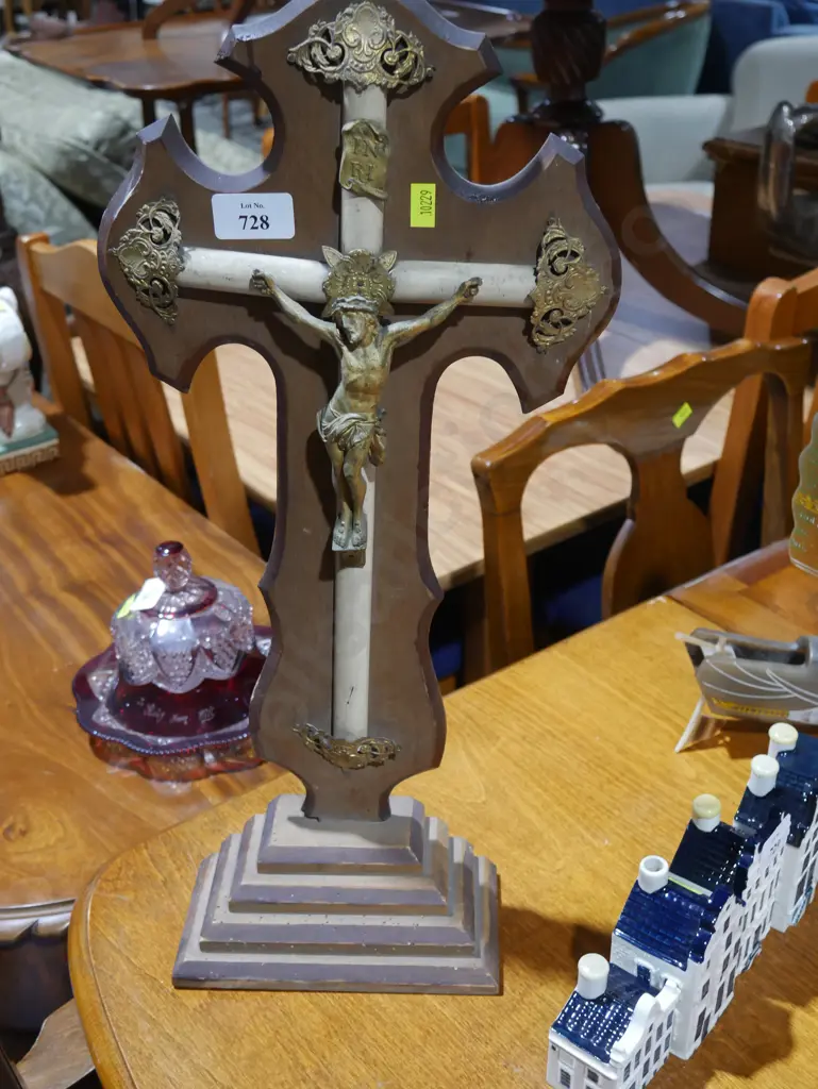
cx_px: 409
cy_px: 544
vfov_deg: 44.8
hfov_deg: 34.4
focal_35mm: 42
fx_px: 1322
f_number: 4.6
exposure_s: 1/60
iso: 640
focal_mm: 21
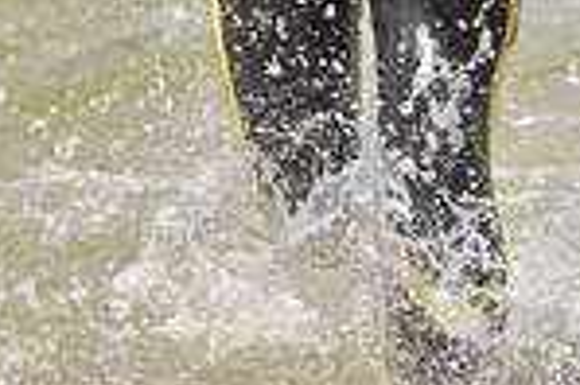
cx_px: 206
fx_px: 8014
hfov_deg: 4.1
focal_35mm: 498
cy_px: -422
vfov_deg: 2.7
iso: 200
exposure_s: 1/2000
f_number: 4
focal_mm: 116
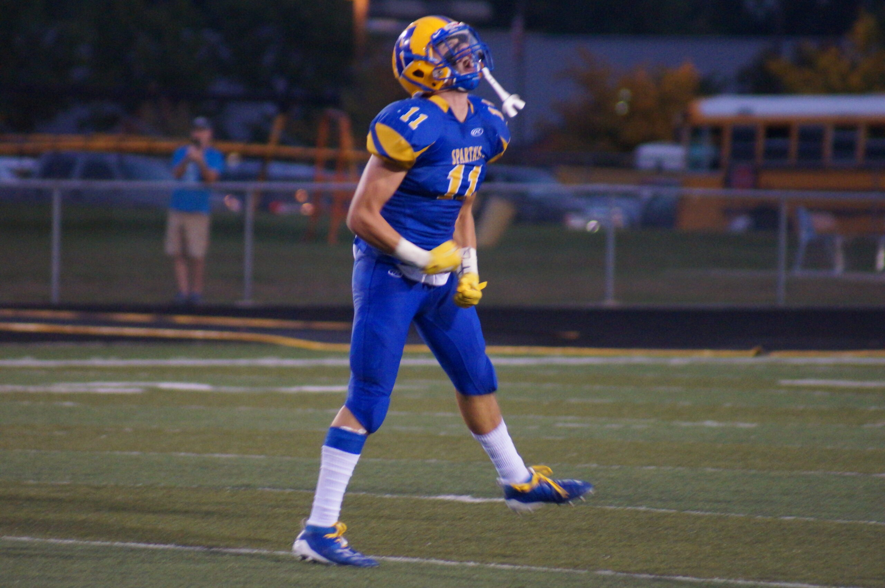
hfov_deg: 4.6
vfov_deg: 3.0
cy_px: 294
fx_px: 11050
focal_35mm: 450
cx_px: 442
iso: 3200
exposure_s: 1/100
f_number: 5.6
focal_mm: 300
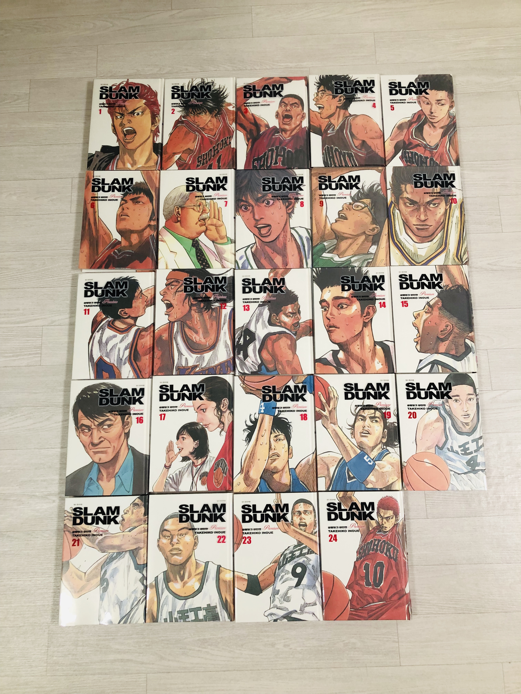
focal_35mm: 28
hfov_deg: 49.7
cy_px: 347
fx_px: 562
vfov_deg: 63.4
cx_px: 260
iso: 40
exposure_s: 1/24
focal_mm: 4
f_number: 1.8
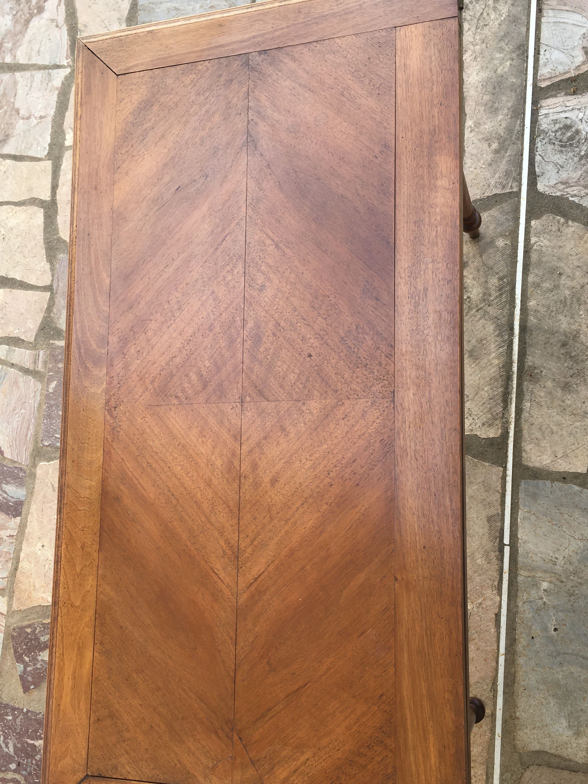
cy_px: 431
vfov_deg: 50.1
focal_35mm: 37
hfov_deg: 38.7
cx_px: 281
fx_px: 838
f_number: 2.2
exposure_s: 1/430
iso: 25
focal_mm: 4.15
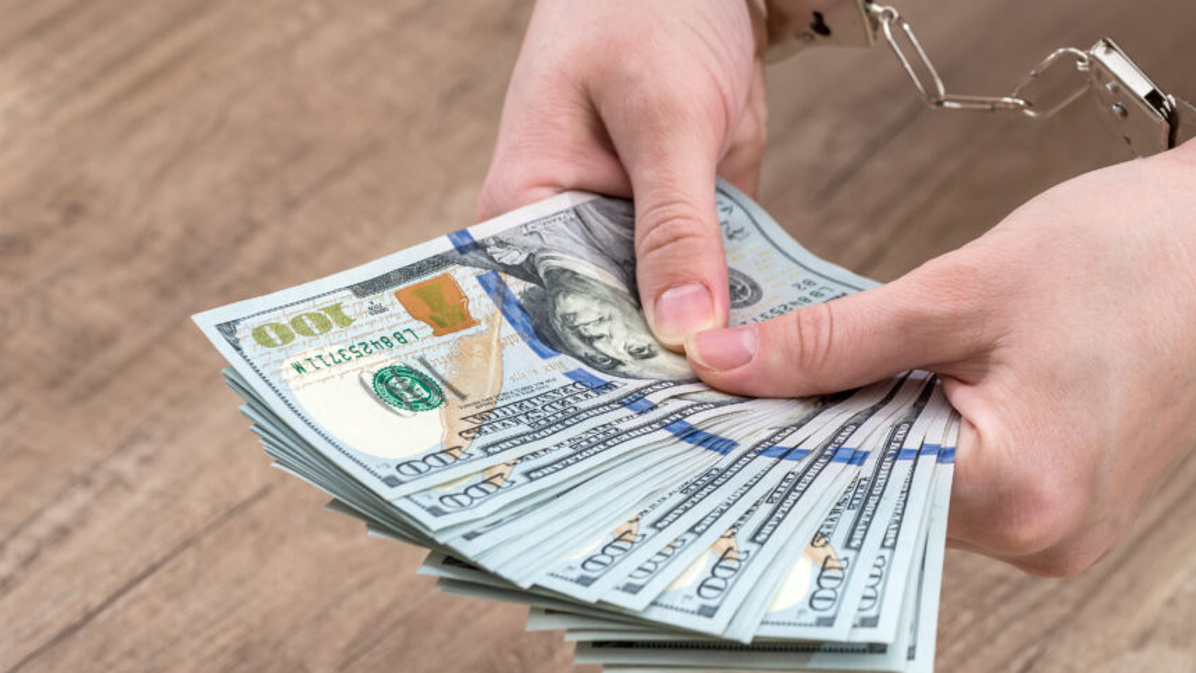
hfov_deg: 16.4
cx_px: 694
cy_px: 267
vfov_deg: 9.3
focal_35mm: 131
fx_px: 4155
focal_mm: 105
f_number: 11
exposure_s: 1/160
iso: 320
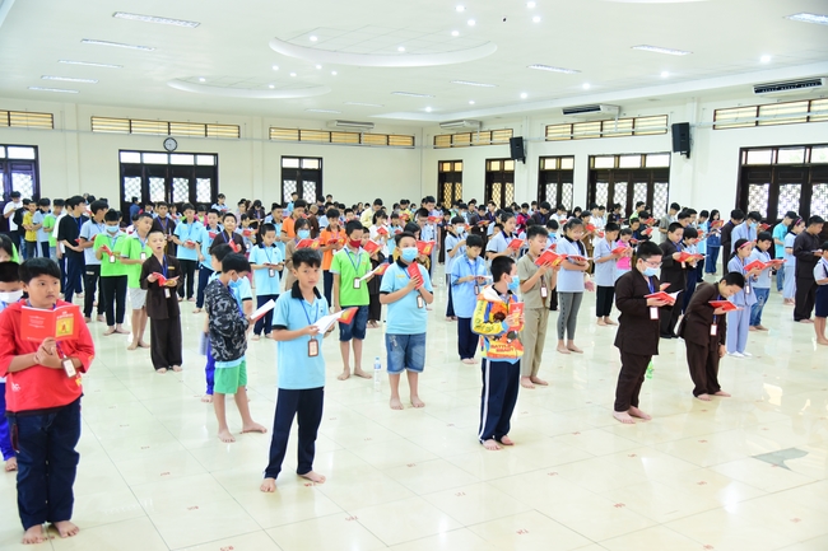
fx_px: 782
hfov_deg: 55.8
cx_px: 414
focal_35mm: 34
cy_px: 276
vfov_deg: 38.9
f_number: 4
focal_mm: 34
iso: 2000
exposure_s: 1/40
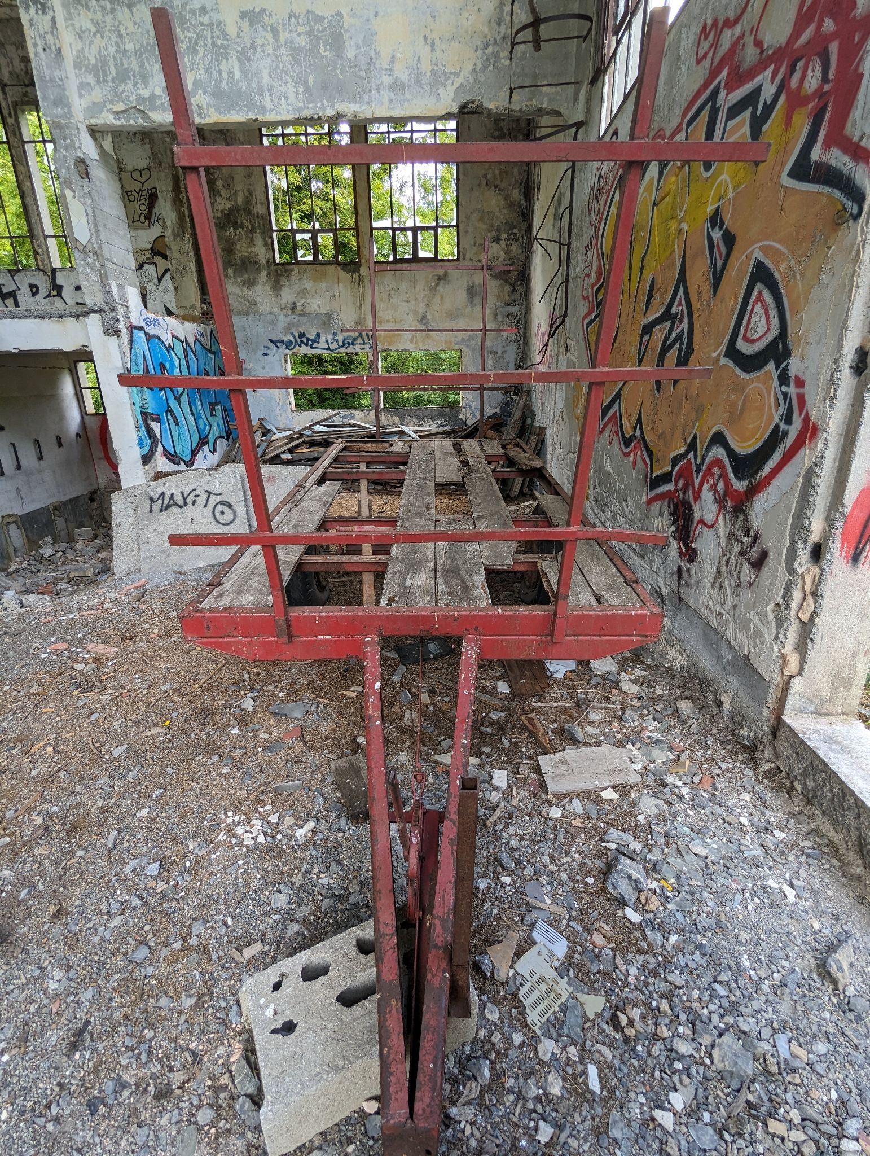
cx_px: 435
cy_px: 578
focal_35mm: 16
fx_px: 535
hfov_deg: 78.2
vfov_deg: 94.4
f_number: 2.2
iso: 46
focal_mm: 2.35
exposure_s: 1/66.4
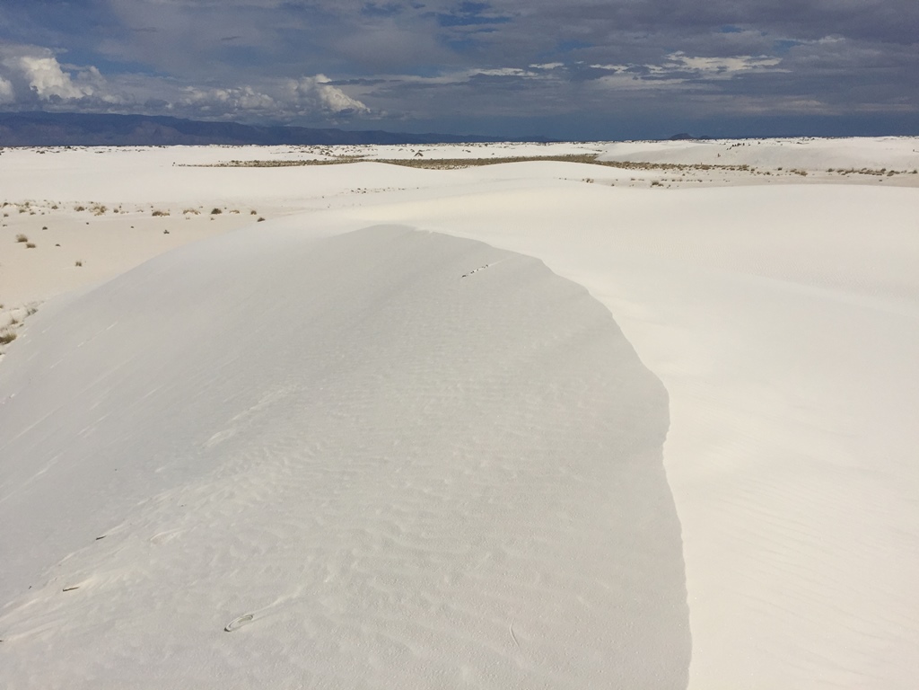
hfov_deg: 61.7
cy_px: 345
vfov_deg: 48.2
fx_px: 770
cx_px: 460
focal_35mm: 29
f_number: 2.2
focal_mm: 4.15
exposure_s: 1/13333
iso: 32
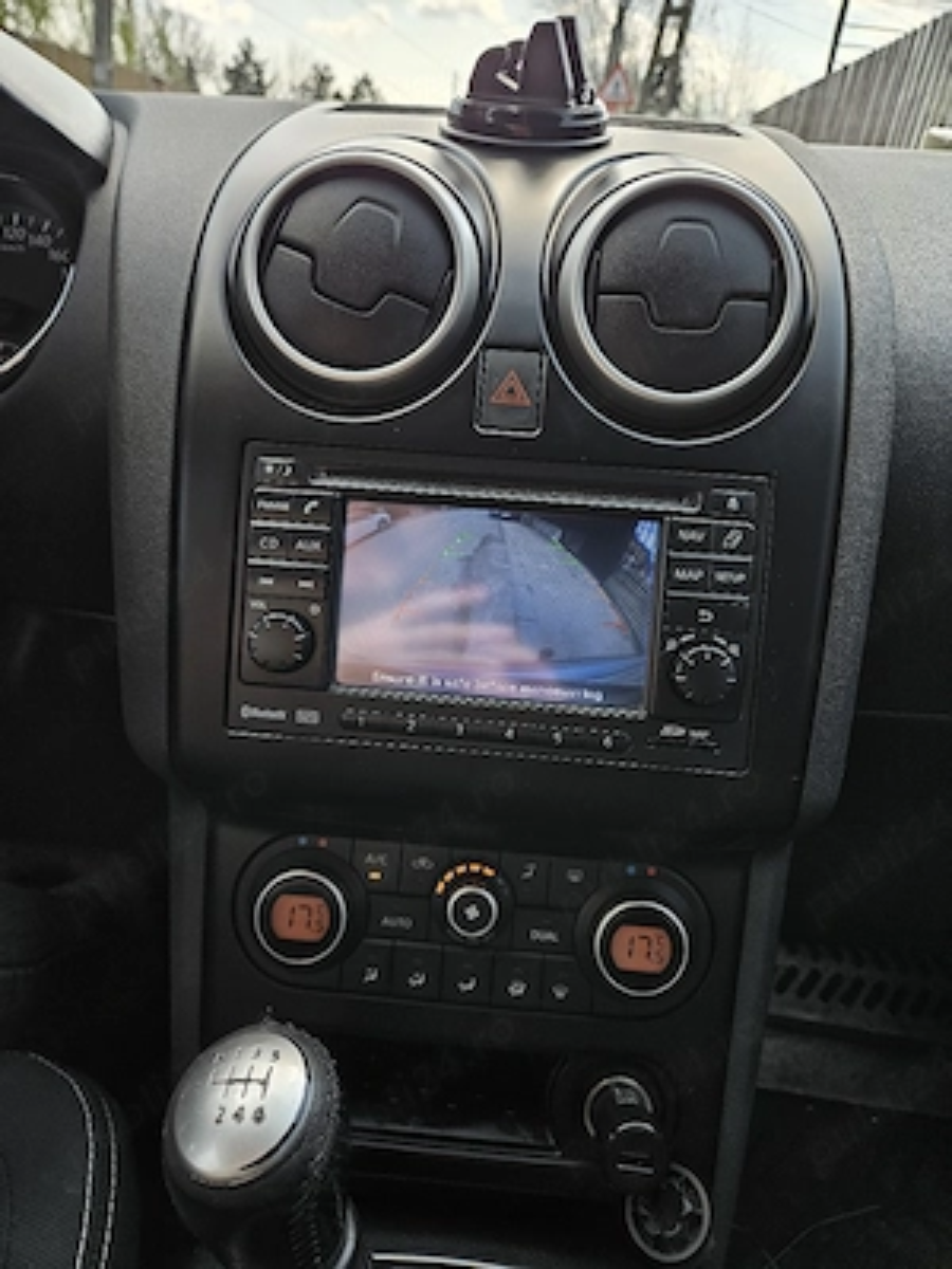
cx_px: 476
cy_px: 634
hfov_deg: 58.9
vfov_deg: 73.9
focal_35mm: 23
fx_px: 843
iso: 40
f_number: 1.8
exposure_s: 1/182
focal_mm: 5.4
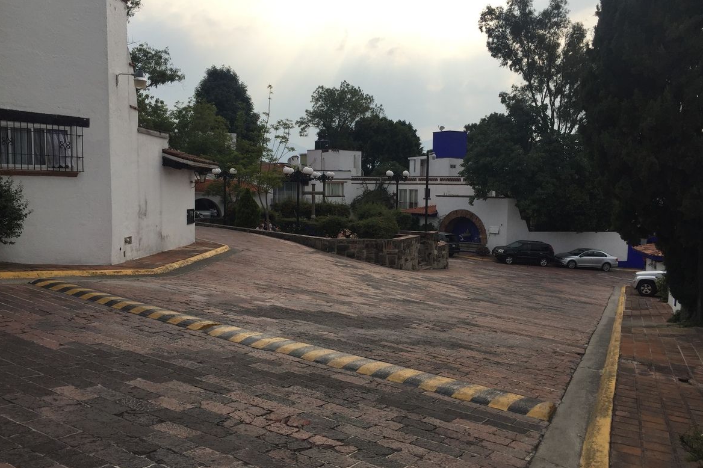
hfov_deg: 60.3
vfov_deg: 42.3
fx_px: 605
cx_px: 358
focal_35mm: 31
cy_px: 240
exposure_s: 1/2475
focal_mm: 4.15
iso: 32
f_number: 2.2
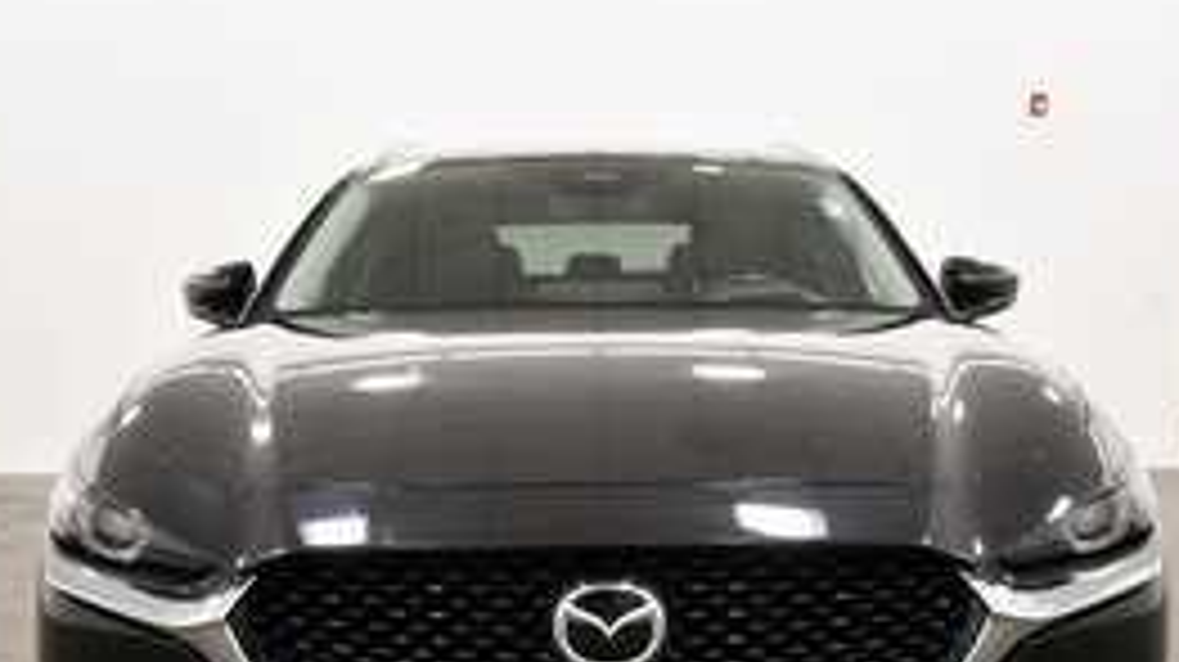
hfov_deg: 42.9
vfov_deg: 24.3
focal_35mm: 48
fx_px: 1500
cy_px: 570
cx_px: 621
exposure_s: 1/125
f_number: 5.6
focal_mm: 20
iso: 1250
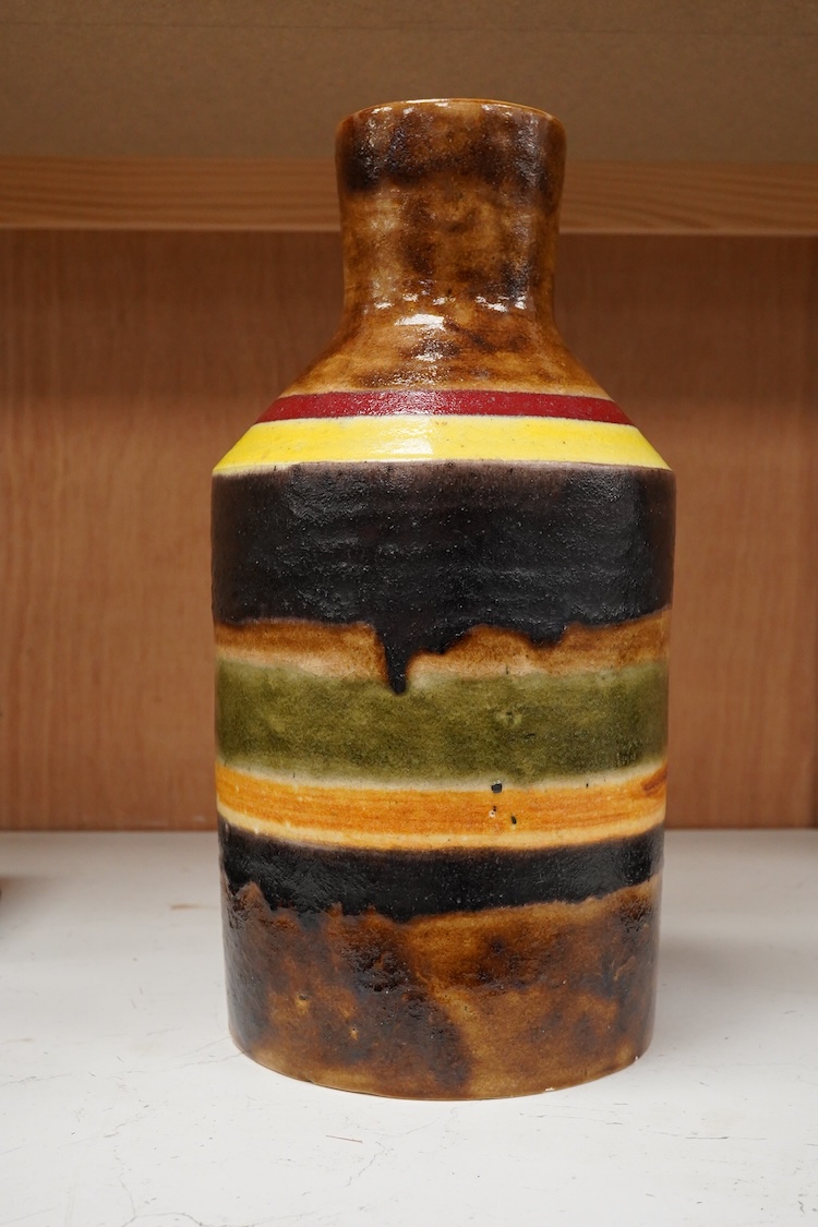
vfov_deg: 43.6
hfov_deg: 29.9
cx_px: 409
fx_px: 1534
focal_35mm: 45
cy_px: 614
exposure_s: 1/160
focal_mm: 30
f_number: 10
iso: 2500
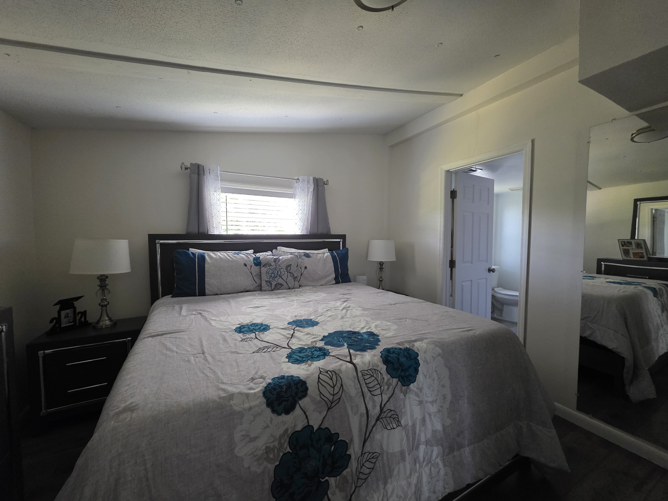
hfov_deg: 106.2
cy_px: 250
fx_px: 251
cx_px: 334
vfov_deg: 89.9
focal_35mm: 13
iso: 800
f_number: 1.9
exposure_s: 1/60
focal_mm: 2.2
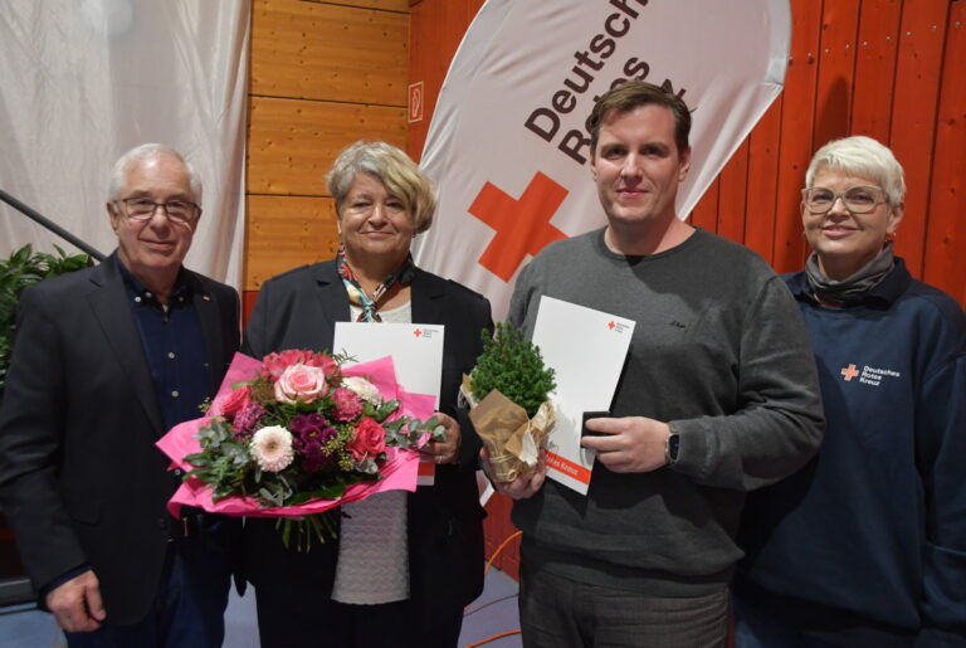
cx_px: 483
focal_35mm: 36
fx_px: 968
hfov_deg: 53.1
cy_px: 324
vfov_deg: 37.0
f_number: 3.8
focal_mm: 24
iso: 1800
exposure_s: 1/125
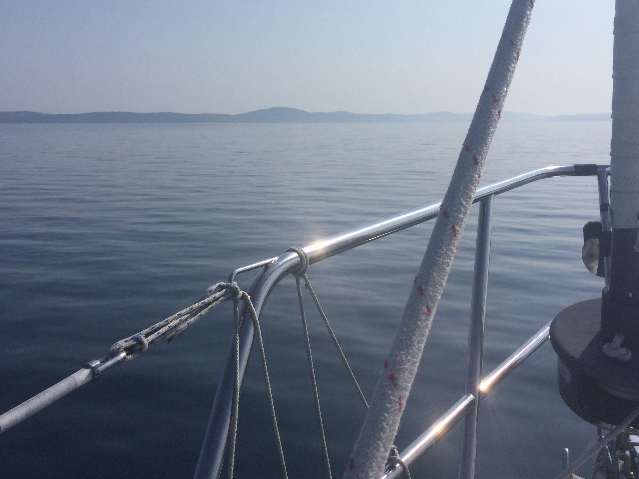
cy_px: 175
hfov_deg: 45.7
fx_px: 757
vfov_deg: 34.9
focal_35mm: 41
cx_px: 293
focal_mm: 3.3
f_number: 2.4
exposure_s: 1/3891
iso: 25
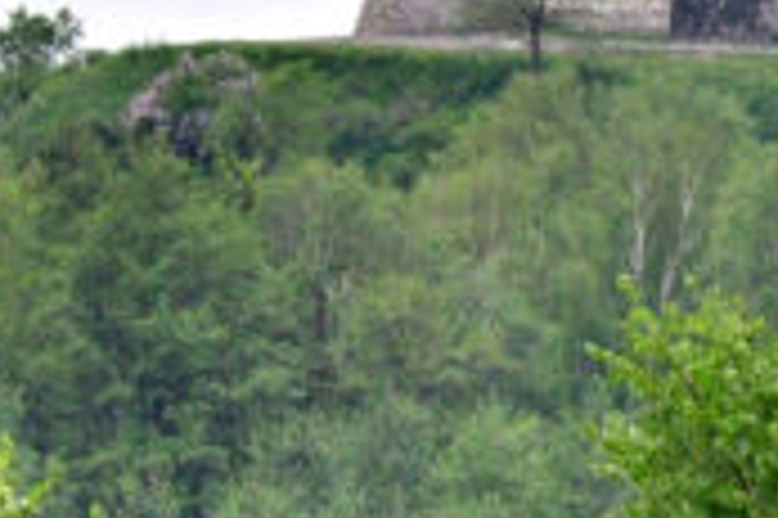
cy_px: -41
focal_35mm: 1778
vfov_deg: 0.8
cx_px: 1340
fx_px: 38387
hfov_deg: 1.2
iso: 400
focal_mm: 200
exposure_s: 1/200
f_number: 16
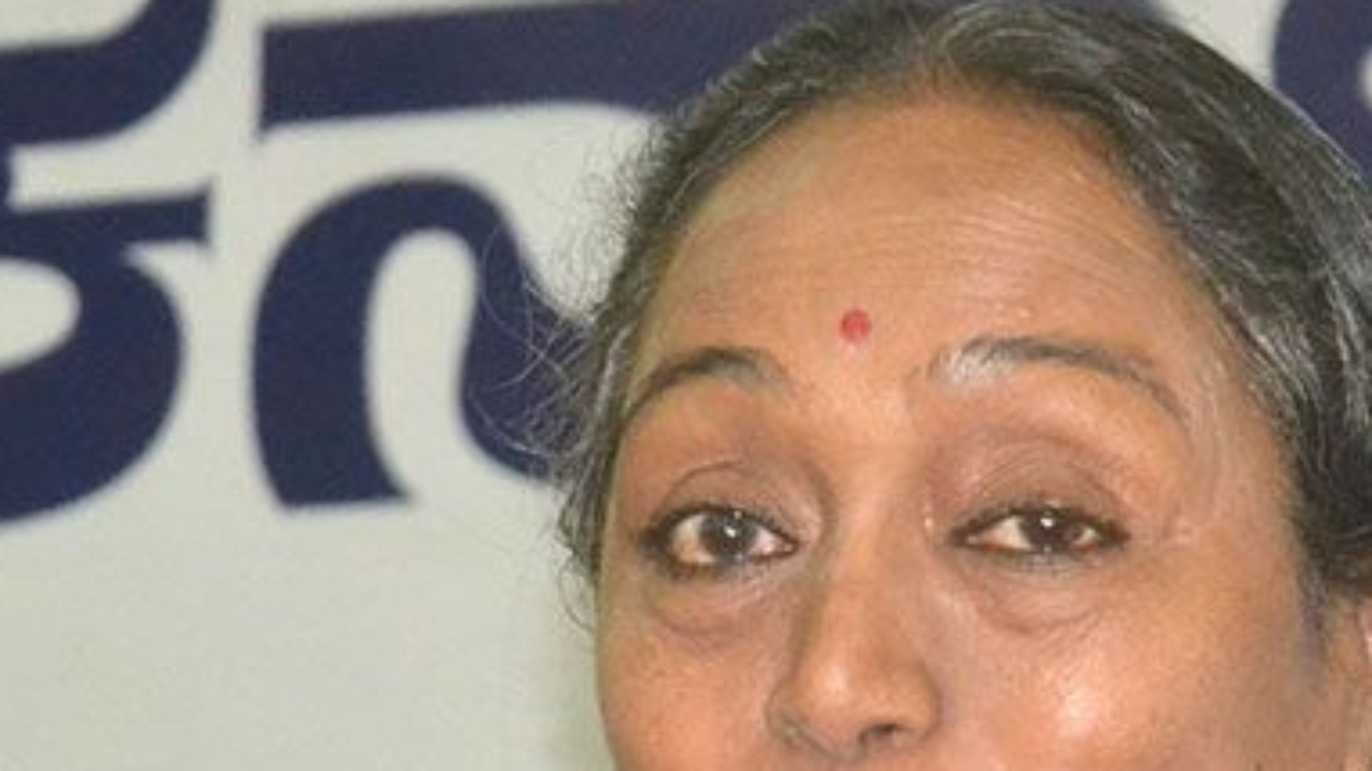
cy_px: 701
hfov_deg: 10.7
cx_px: 918
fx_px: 7346
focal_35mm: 202
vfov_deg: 6.0
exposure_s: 1/60
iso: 3200
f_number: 7.1
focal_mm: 70
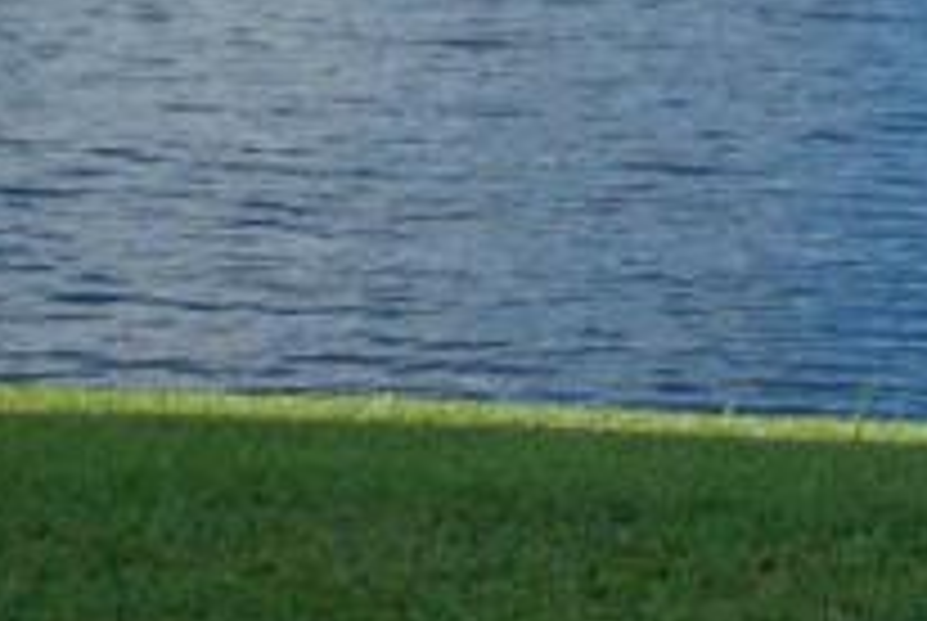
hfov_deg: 10.6
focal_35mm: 167
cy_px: -558
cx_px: 2196
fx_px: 4306
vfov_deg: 7.9
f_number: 11
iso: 100
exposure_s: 1/160
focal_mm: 20
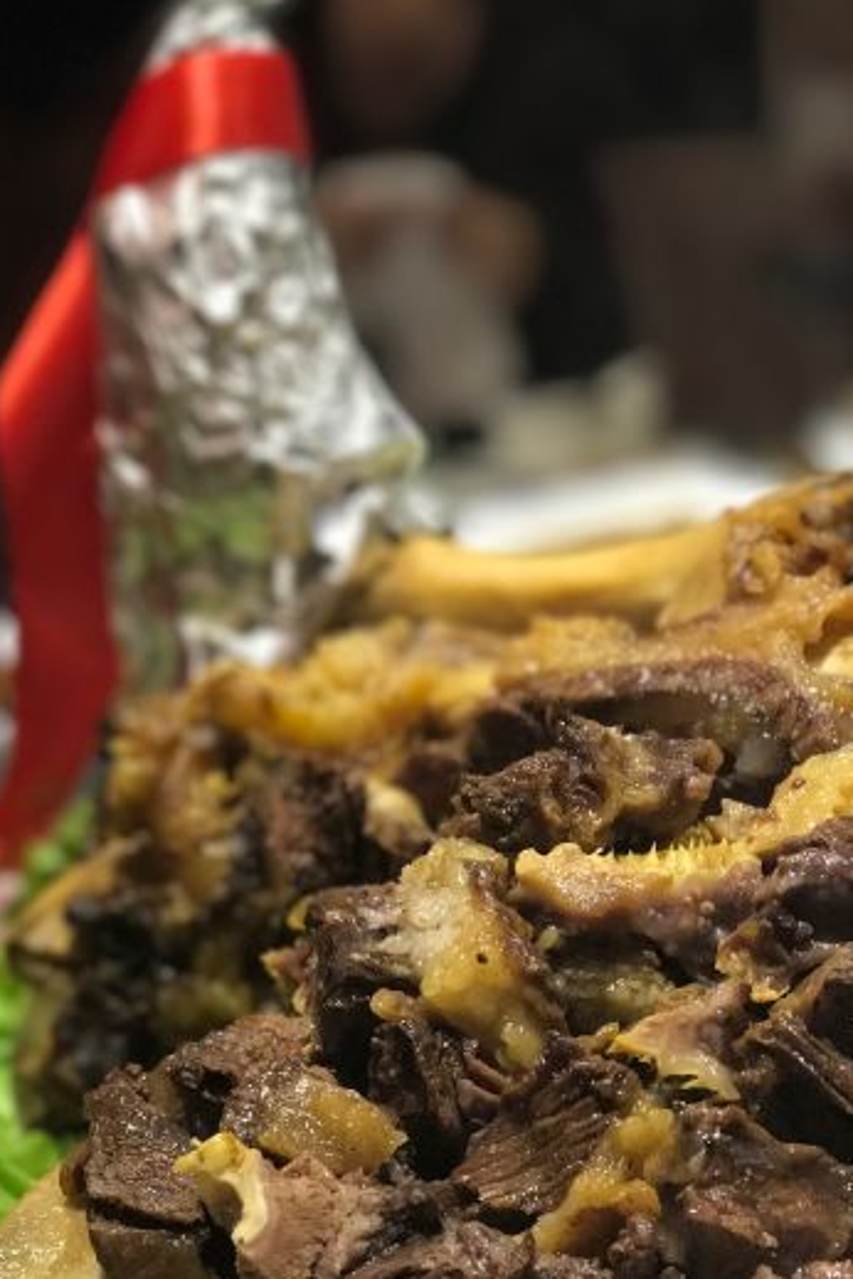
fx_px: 2843
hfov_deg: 17.1
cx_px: 457
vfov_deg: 25.3
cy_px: 833
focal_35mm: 80
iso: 250
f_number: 2.8
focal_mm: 6.6
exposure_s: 1/50
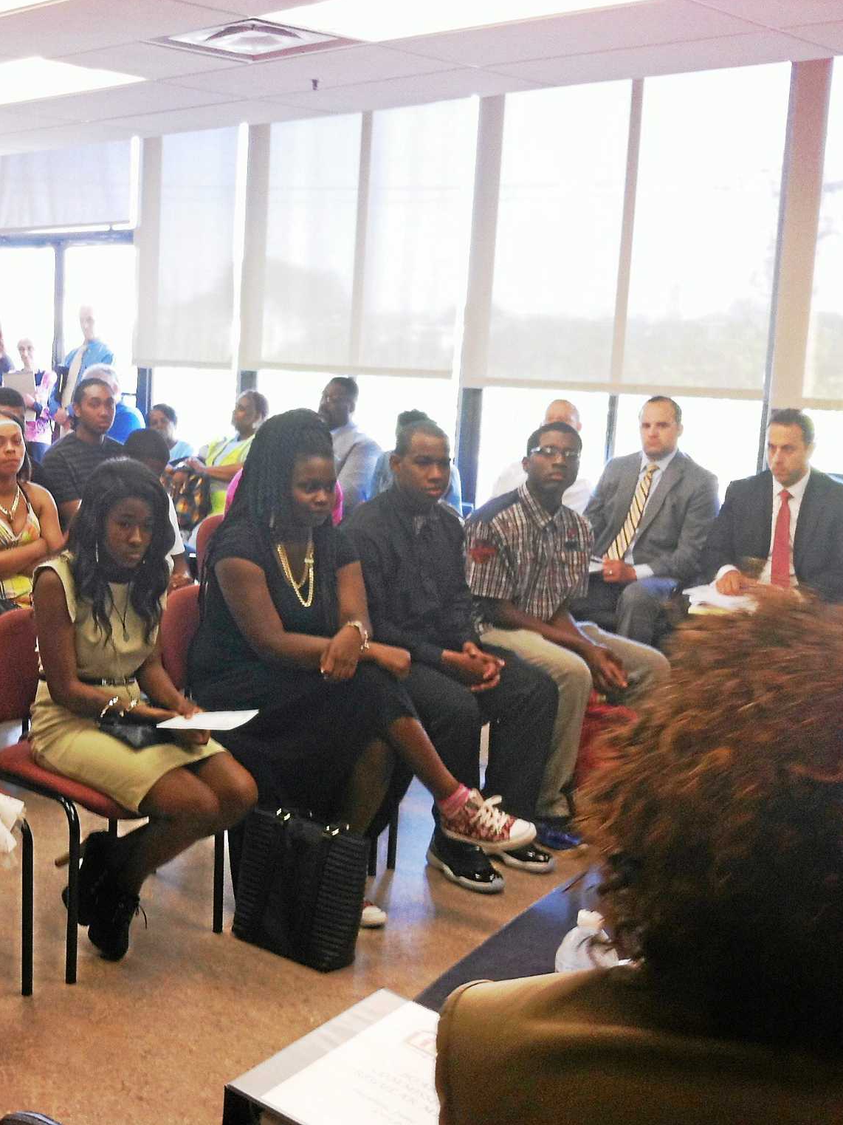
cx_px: 128
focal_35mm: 47
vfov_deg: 40.4
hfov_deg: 29.9
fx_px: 1526
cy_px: 561
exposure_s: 1/20
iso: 80
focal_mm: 3.85
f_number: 2.8
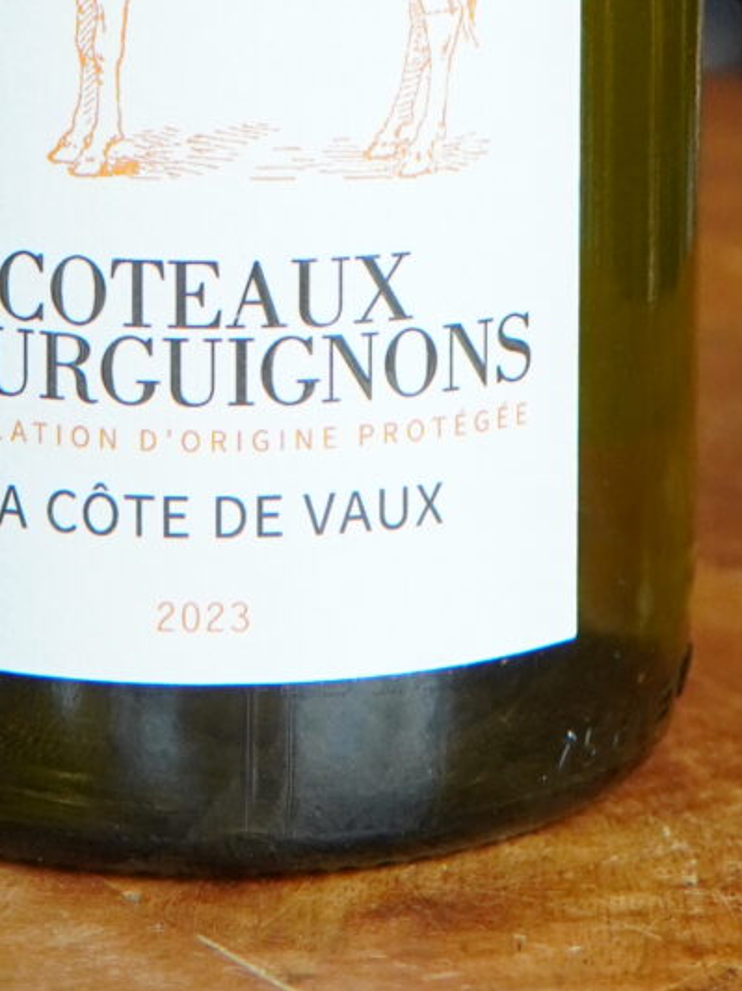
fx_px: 5952
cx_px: 233
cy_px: -1281
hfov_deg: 7.1
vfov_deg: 8.7
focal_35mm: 208
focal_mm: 30
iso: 800
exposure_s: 1/160
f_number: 4
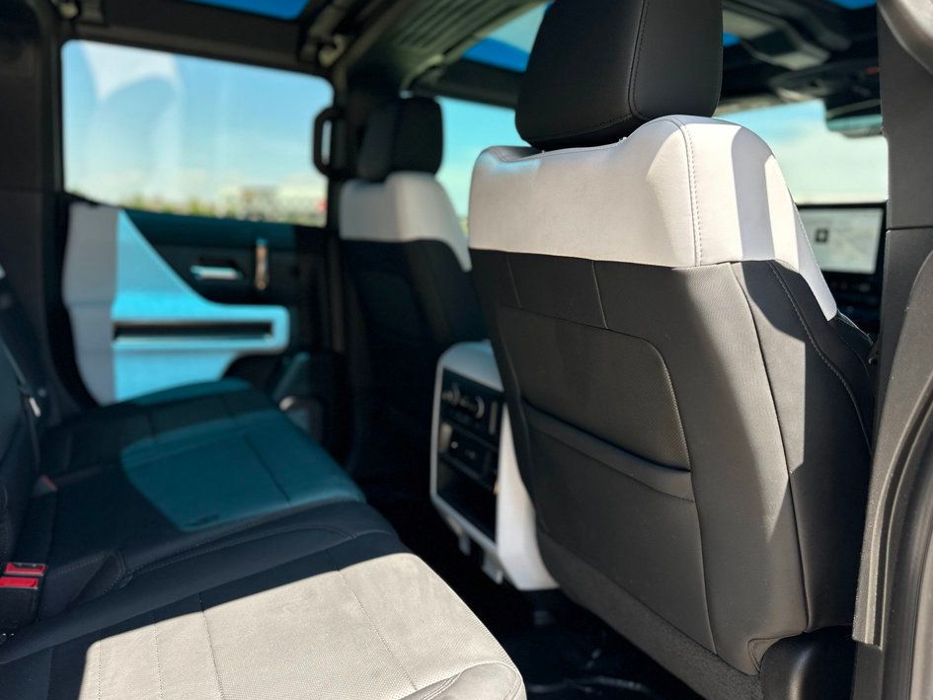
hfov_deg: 67.3
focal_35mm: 26
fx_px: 701
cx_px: 450
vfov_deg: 53.0
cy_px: 326
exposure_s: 1/962
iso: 80
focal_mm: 6.86
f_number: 1.78
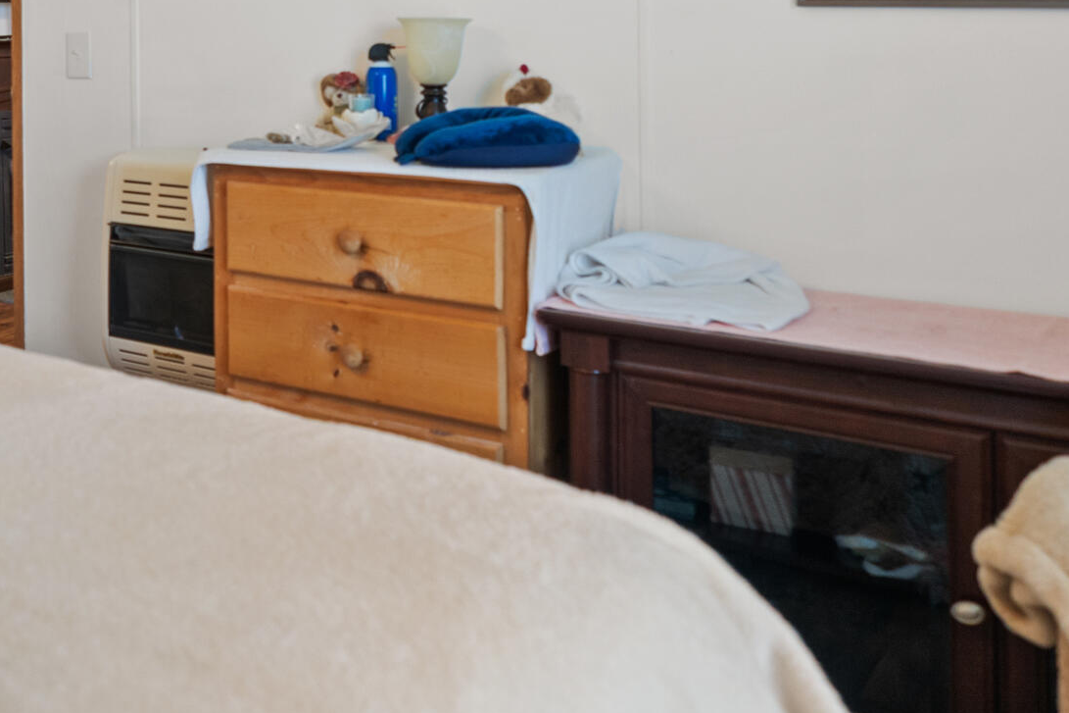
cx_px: -6
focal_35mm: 44
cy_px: -21
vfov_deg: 28.4
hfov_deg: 39.2
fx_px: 1306
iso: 250
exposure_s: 1/15
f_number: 2.8
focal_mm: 16
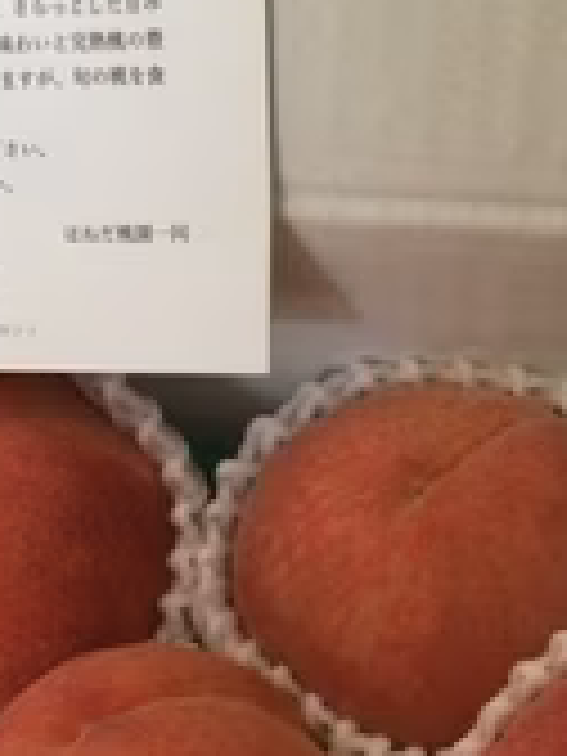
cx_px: 248
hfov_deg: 19.9
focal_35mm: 74
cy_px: 670
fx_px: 1616
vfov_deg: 25.6
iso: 250
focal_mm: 3.3
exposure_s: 1/15
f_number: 2.4
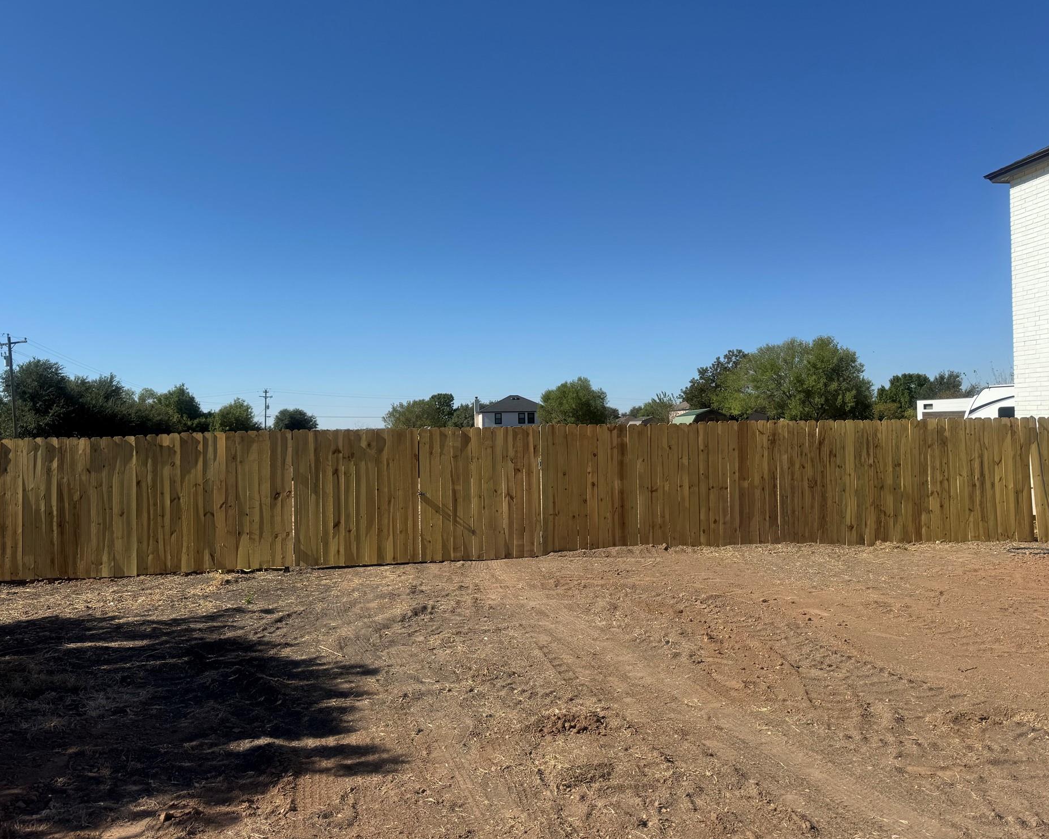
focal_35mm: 26
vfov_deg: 54.9
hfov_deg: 66.0
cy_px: 418
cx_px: 508
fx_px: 807
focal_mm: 6.76
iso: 80
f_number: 1.78
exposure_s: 1/5814
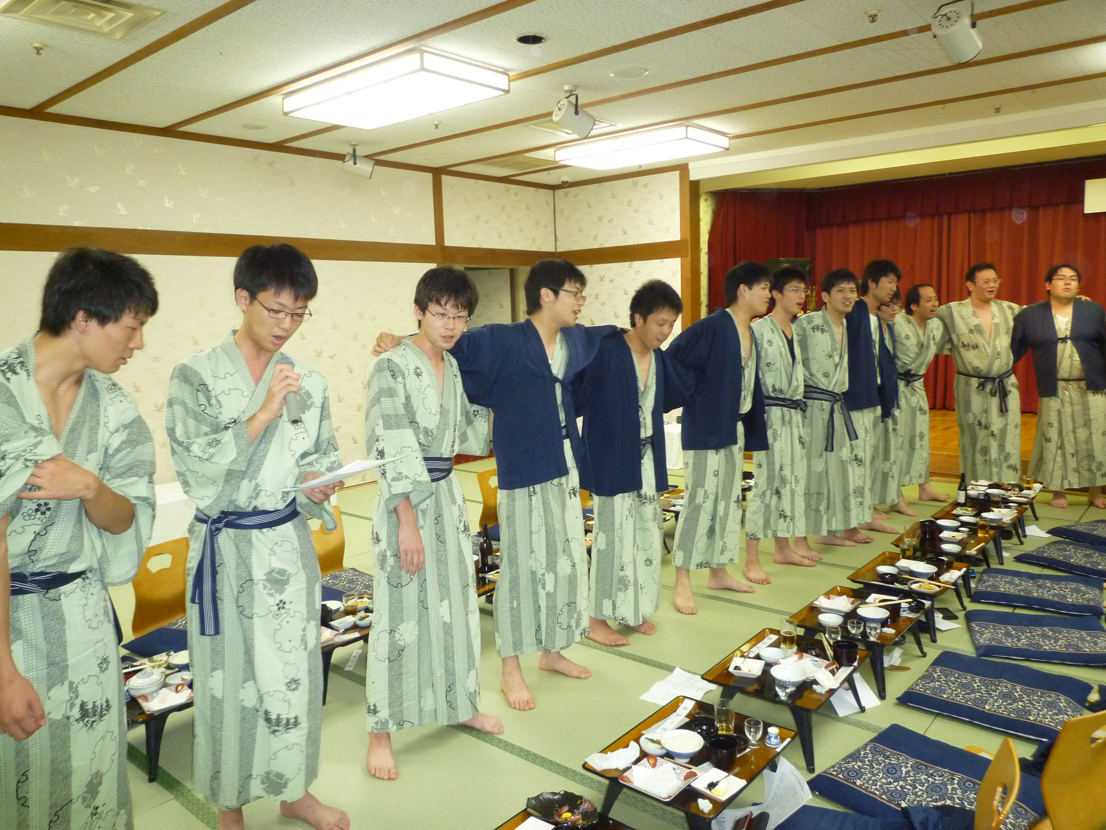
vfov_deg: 54.9
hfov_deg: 69.4
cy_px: 415
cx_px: 553
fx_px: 799
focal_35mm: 25
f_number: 2.8
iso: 250
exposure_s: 1/30
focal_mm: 4.4
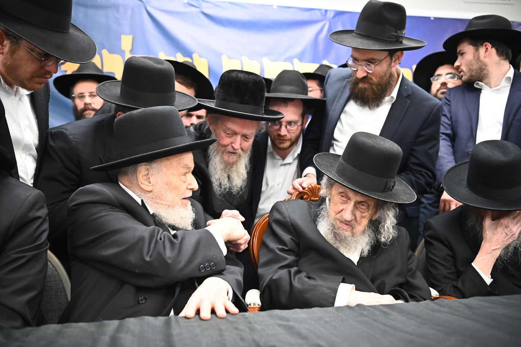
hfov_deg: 58.7
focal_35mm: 32
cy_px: 174
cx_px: 260
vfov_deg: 41.1
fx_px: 463
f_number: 3.2
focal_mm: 32
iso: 2000
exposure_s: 1/160
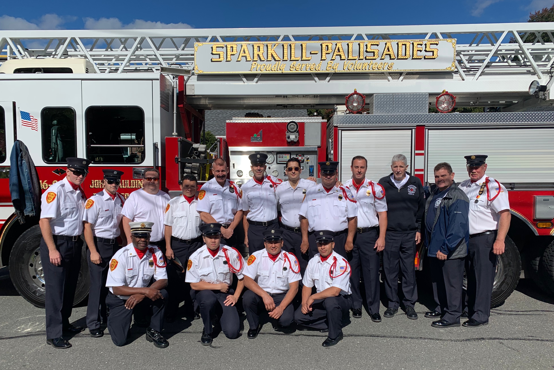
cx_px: 270
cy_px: 214
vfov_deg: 46.2
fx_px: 431
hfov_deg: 65.5
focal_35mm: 28
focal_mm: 4.25
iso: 25
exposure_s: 1/5714
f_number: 1.8
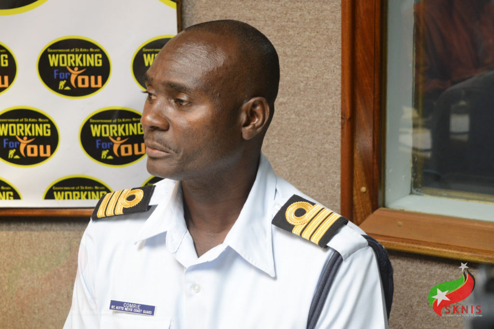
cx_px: 247
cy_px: 164
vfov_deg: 16.5
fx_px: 1131
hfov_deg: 24.6
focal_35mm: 82
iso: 1600
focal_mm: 55
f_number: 5.6
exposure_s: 1/25
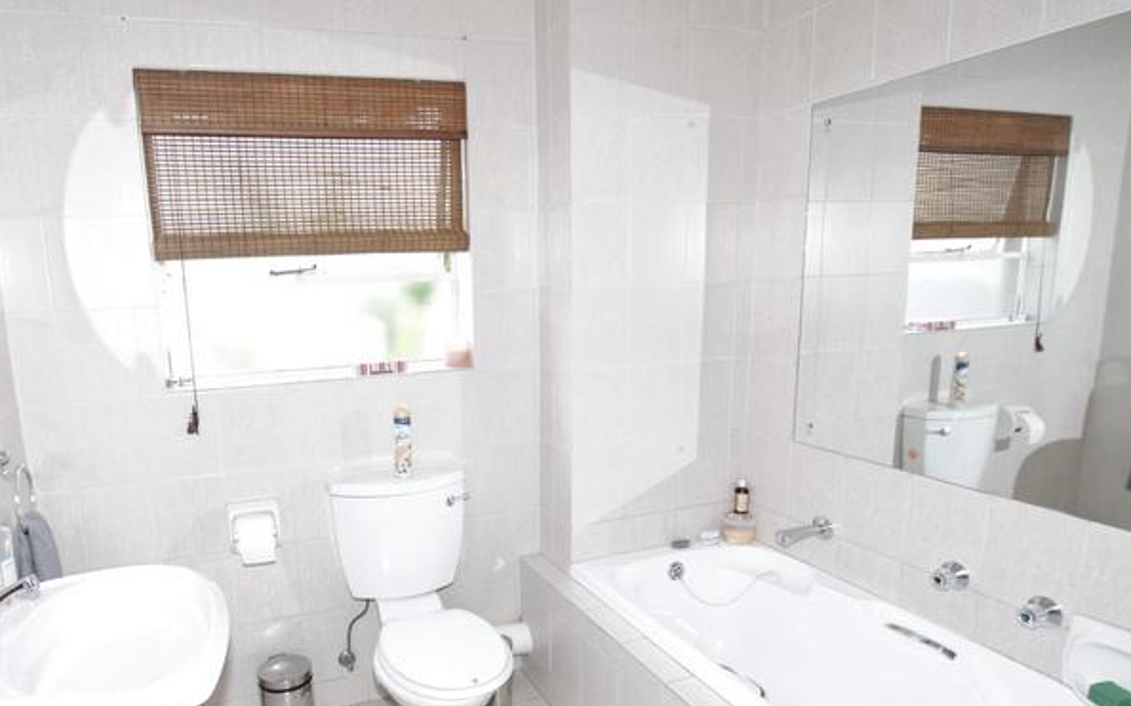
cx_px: 421
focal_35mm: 23
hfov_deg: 76.5
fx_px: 699
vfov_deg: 53.3
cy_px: 420
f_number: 4
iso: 200
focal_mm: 11
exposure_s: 1/60
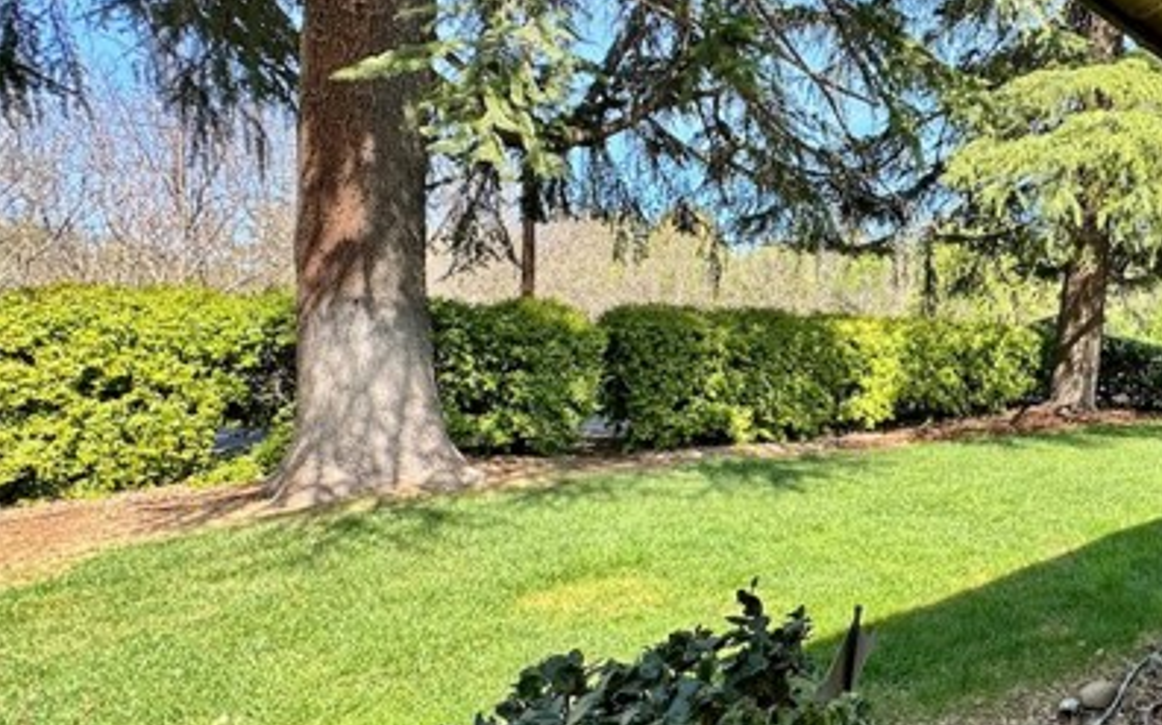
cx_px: 936
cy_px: 370
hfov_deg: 67.5
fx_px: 760
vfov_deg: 51.0
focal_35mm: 24
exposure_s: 1/435
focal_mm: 2.22
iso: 40
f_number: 2.2
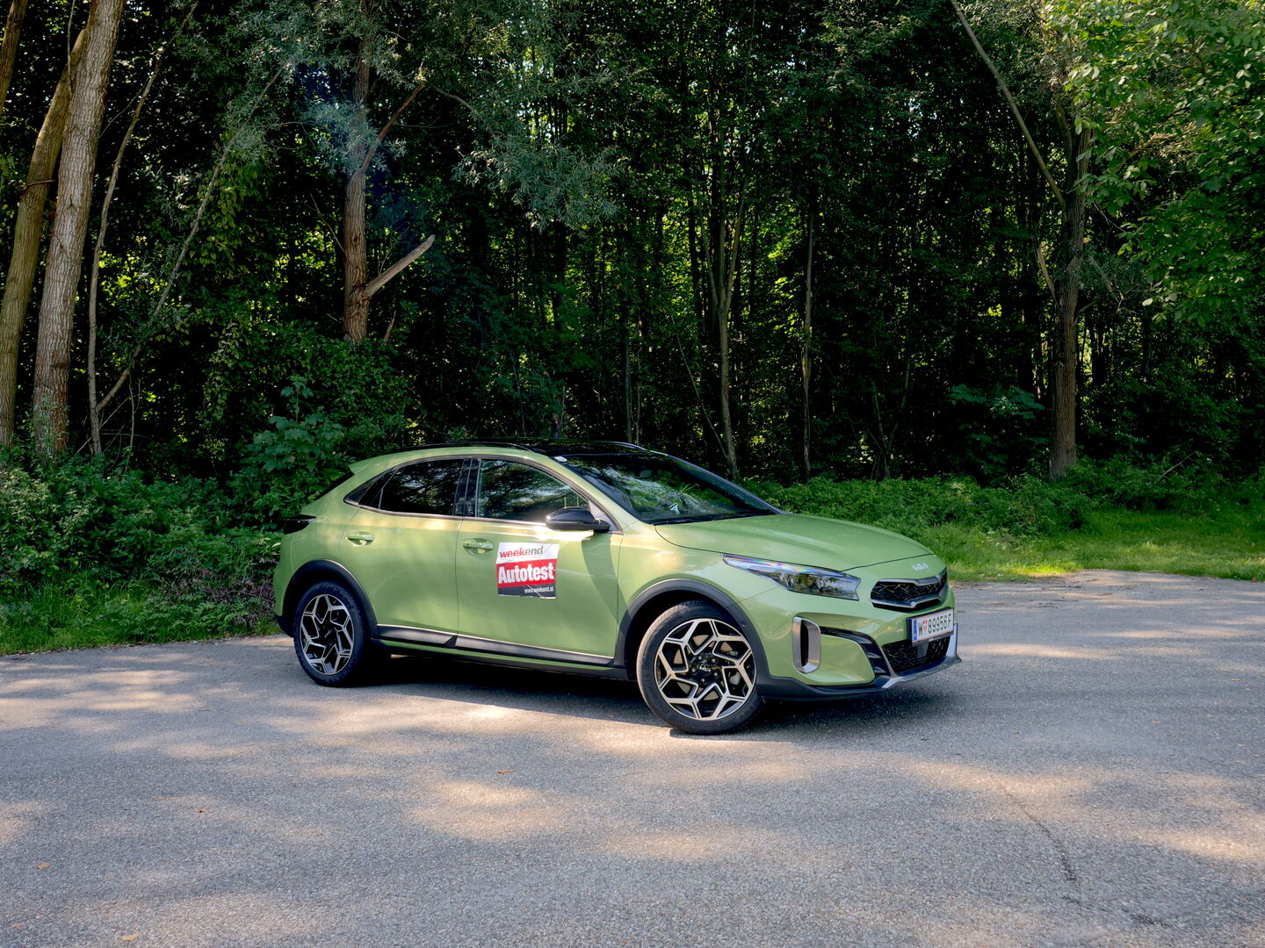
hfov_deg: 54.0
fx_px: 1242
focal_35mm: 34
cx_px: 632
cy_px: 474
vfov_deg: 41.8
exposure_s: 1/125
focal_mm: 17
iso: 200
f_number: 3.1
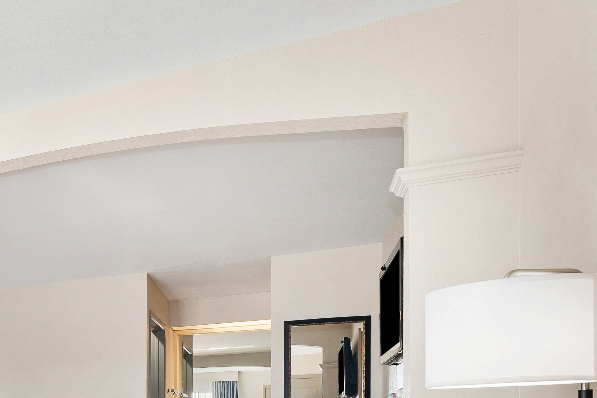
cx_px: -109
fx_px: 680
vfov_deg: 29.6
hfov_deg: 37.0
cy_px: 430
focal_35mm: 41
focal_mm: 16
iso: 100
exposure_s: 1/5
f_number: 5.6
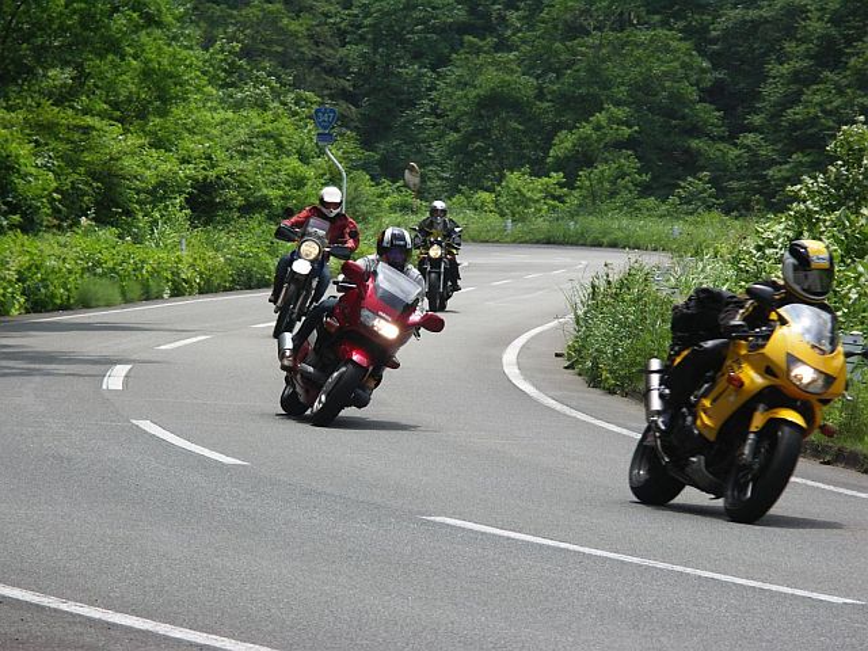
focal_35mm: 200
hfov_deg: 9.9
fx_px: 5015
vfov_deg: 7.4
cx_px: 434
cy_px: 326
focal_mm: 50.8
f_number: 4.5
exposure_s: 1/400
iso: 50
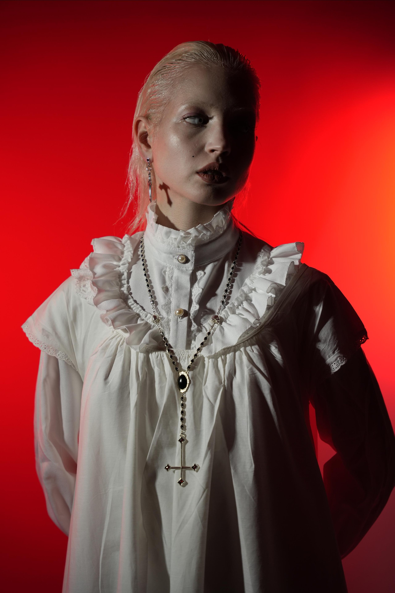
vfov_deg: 30.0
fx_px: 1104
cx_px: 198
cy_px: 296
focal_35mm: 67
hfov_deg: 20.3
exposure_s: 1/125
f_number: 2.8
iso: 250
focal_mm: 67.1
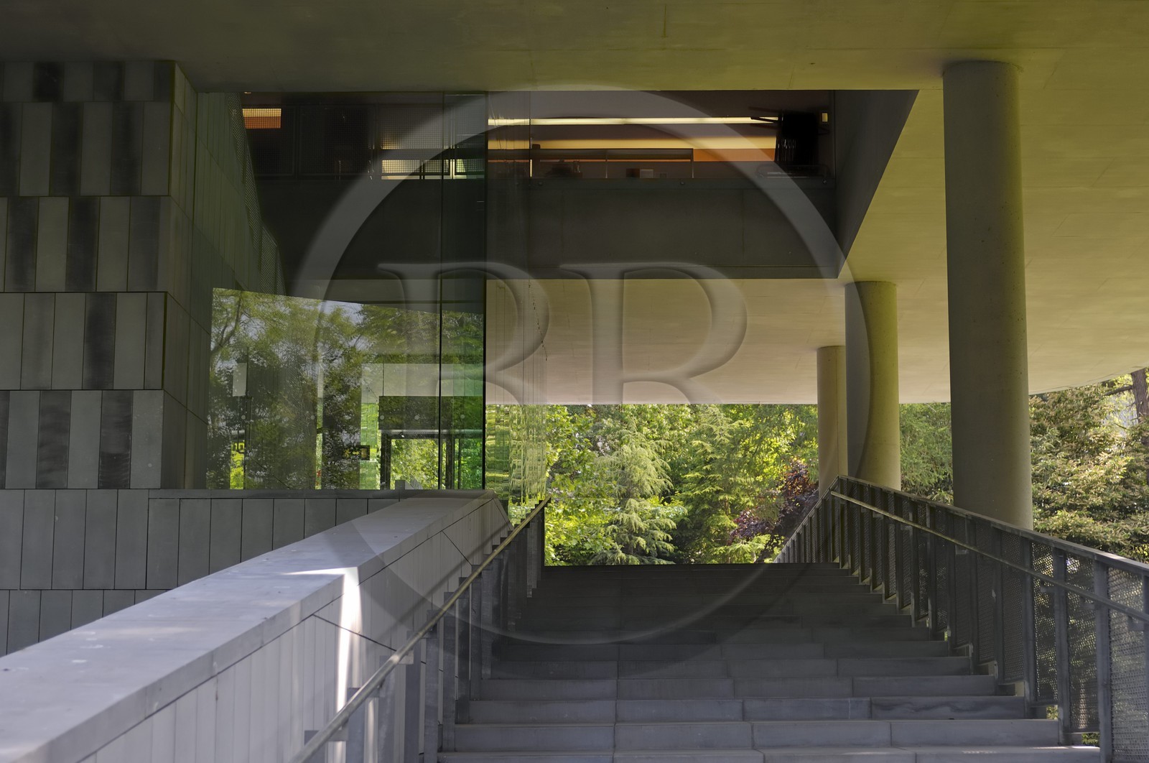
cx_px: 574
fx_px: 2151
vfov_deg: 20.1
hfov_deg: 29.9
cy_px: 382
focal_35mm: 68
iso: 100
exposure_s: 1/160
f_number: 3.5
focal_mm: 45
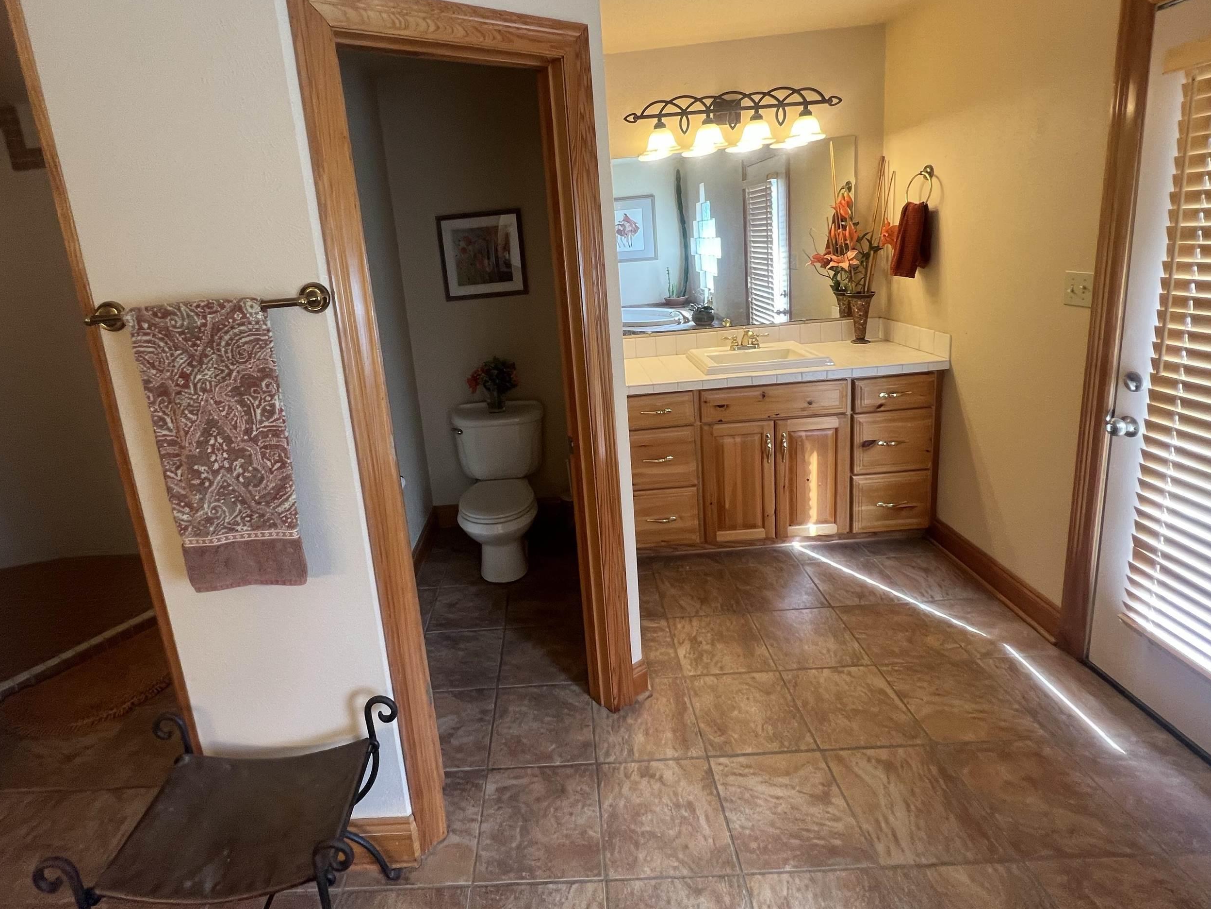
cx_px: 540
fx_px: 560
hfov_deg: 94.1
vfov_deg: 77.2
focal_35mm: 16
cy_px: 361
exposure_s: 1/120
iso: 160
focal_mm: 1.57
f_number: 1.8
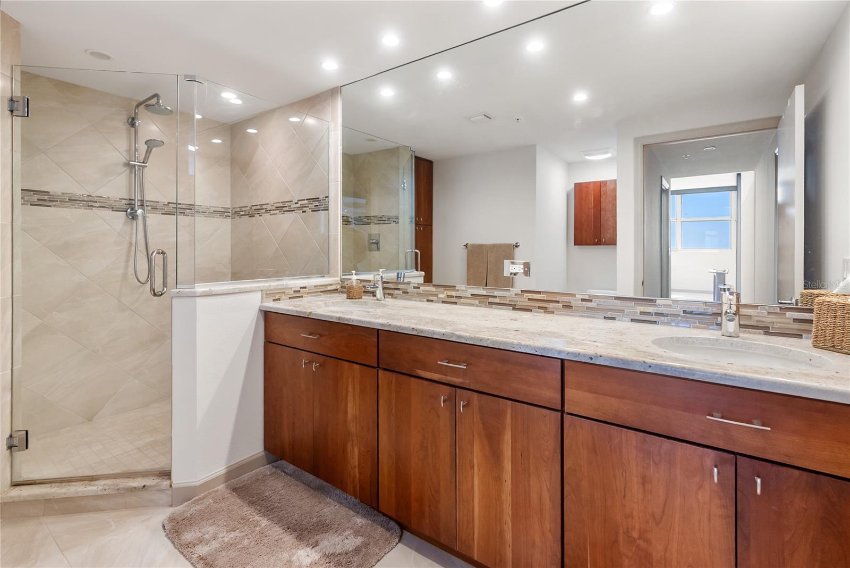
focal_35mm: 16
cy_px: 284
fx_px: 378
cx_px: 425
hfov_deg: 96.7
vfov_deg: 73.8
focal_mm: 16
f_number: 5
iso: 800
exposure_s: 1/80
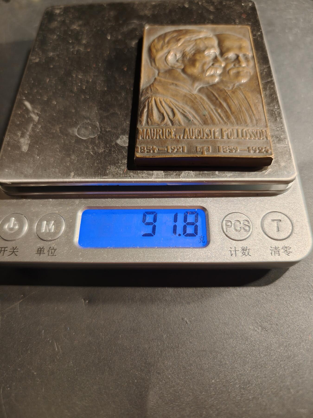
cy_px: 209
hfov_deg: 58.9
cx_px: 156
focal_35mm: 23
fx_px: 277
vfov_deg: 73.9
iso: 250
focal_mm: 6.06
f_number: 1.6
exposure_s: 1/166
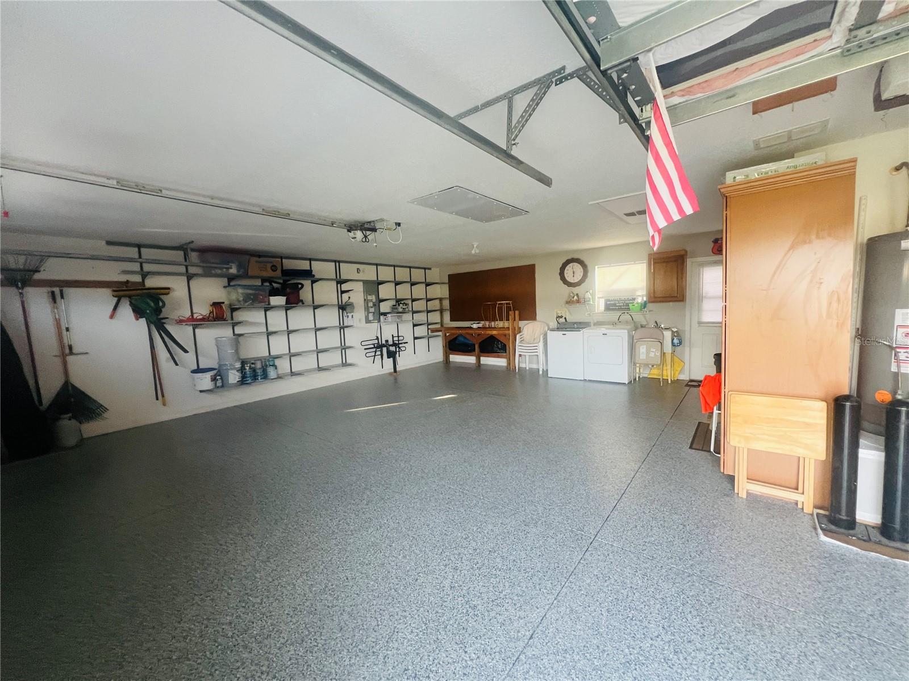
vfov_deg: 89.9
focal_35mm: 13
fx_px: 341
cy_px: 340
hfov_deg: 106.2
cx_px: 454
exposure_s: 1/91
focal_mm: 1.57
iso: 250
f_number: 1.8
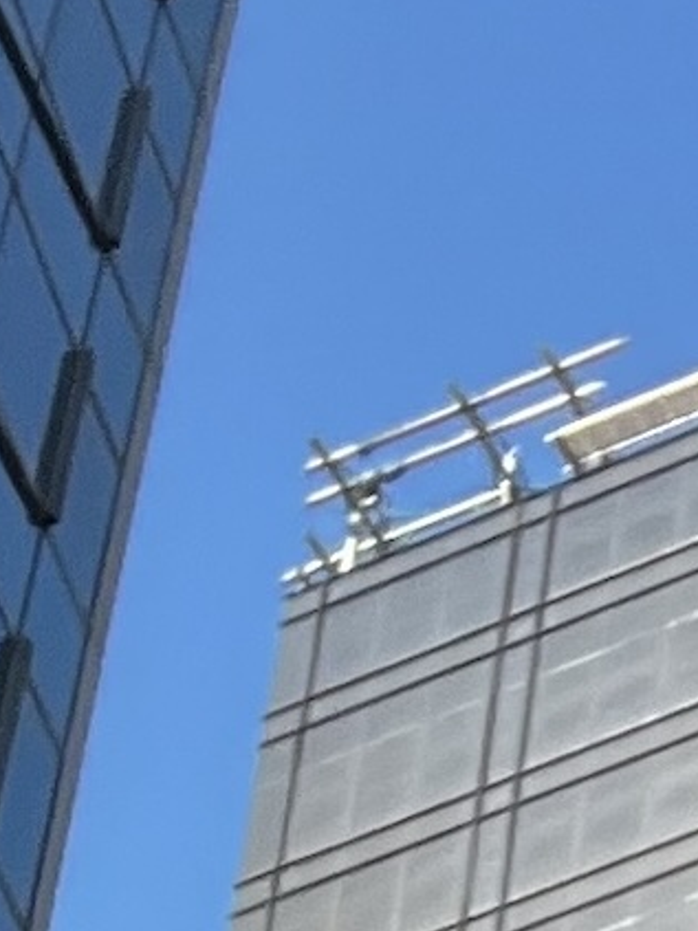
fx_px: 5595
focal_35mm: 208
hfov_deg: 6.6
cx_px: 1878
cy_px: 3068
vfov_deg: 7.8
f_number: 2.2
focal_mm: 2.71
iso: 25
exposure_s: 1/195
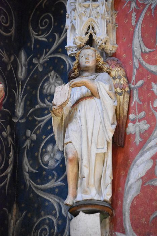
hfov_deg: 9.6
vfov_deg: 14.4
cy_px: 118
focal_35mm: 142
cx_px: 78
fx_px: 932
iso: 12800
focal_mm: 95
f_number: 4.5
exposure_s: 1/125
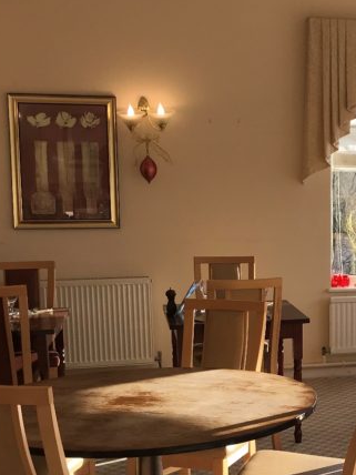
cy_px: 315
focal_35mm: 67
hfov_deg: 20.9
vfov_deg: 28.8
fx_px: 919
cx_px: 391
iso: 20
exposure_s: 1/488
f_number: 1.8
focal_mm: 3.99
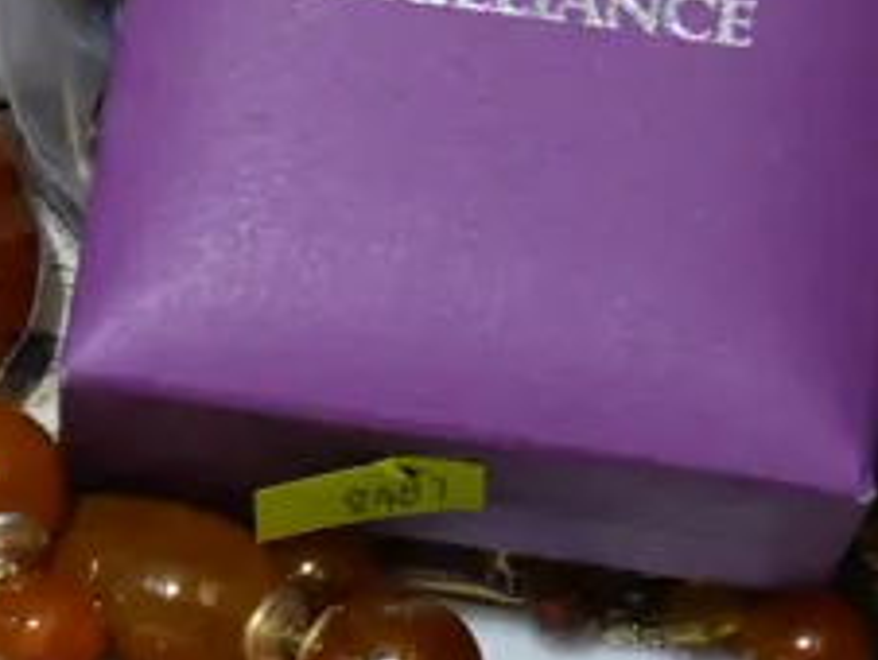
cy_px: 732
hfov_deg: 9.4
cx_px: -796
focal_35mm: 199
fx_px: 5053
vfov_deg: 7.4
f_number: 4.7
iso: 320
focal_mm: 22
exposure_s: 1/60
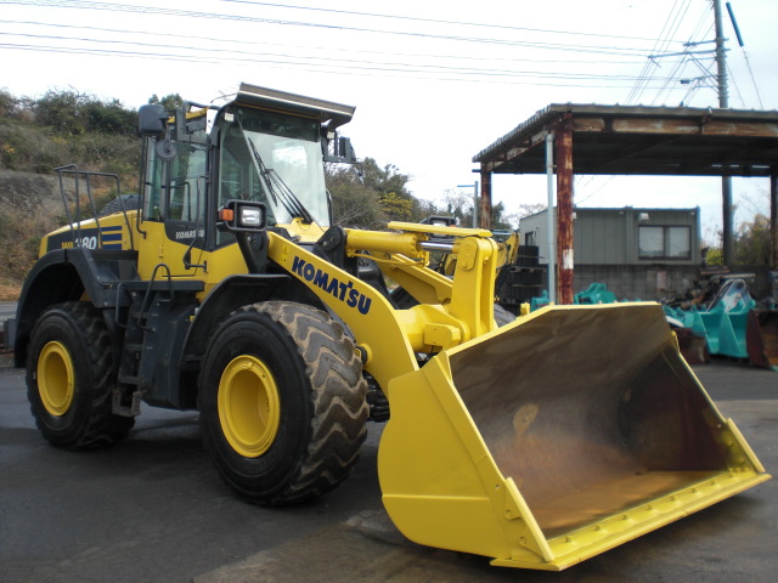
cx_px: 389
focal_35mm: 38
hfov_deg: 49.0
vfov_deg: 37.7
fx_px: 854
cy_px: 292
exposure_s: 1/200
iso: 64
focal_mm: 6.3
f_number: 3.1
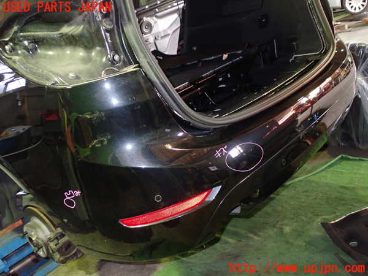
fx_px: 383
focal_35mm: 36
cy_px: 138
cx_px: 184
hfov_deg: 51.4
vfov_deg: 39.7
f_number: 2.5
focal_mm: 6.37
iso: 800
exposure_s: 1/40
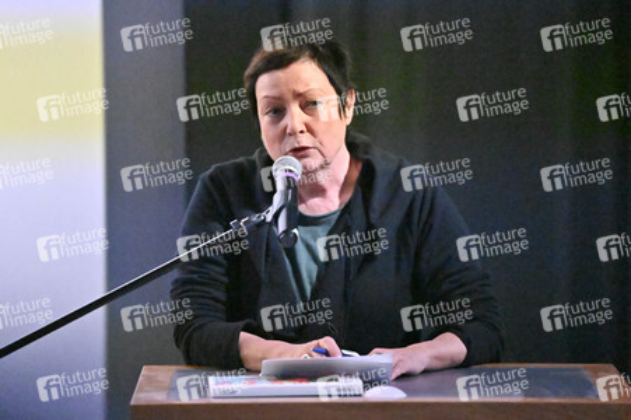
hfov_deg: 10.3
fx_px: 3503
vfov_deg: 6.9
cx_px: 316
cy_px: 210
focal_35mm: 200
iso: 32000
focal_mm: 200
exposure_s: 1/400
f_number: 2.8
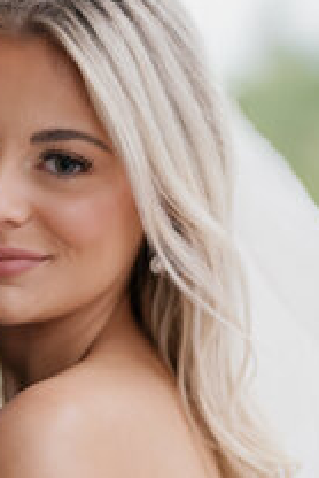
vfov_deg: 14.2
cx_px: 76
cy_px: 294
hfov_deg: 9.5
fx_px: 1911
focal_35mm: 144
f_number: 1.2
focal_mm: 50
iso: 200
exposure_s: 1/100
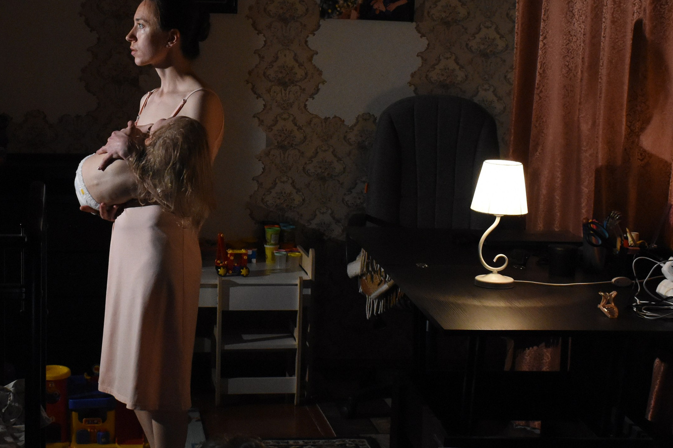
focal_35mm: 69
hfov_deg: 29.1
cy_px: 220
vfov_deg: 19.7
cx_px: 229
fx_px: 1290
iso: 3200
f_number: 5.6
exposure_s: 1/100
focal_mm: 24
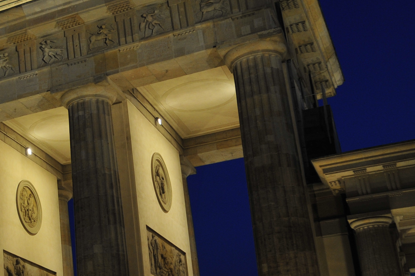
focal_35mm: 68
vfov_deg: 19.9
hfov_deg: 26.4
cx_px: -82
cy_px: 188
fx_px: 783
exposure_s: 1/20
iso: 1000
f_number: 6.3
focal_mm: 28
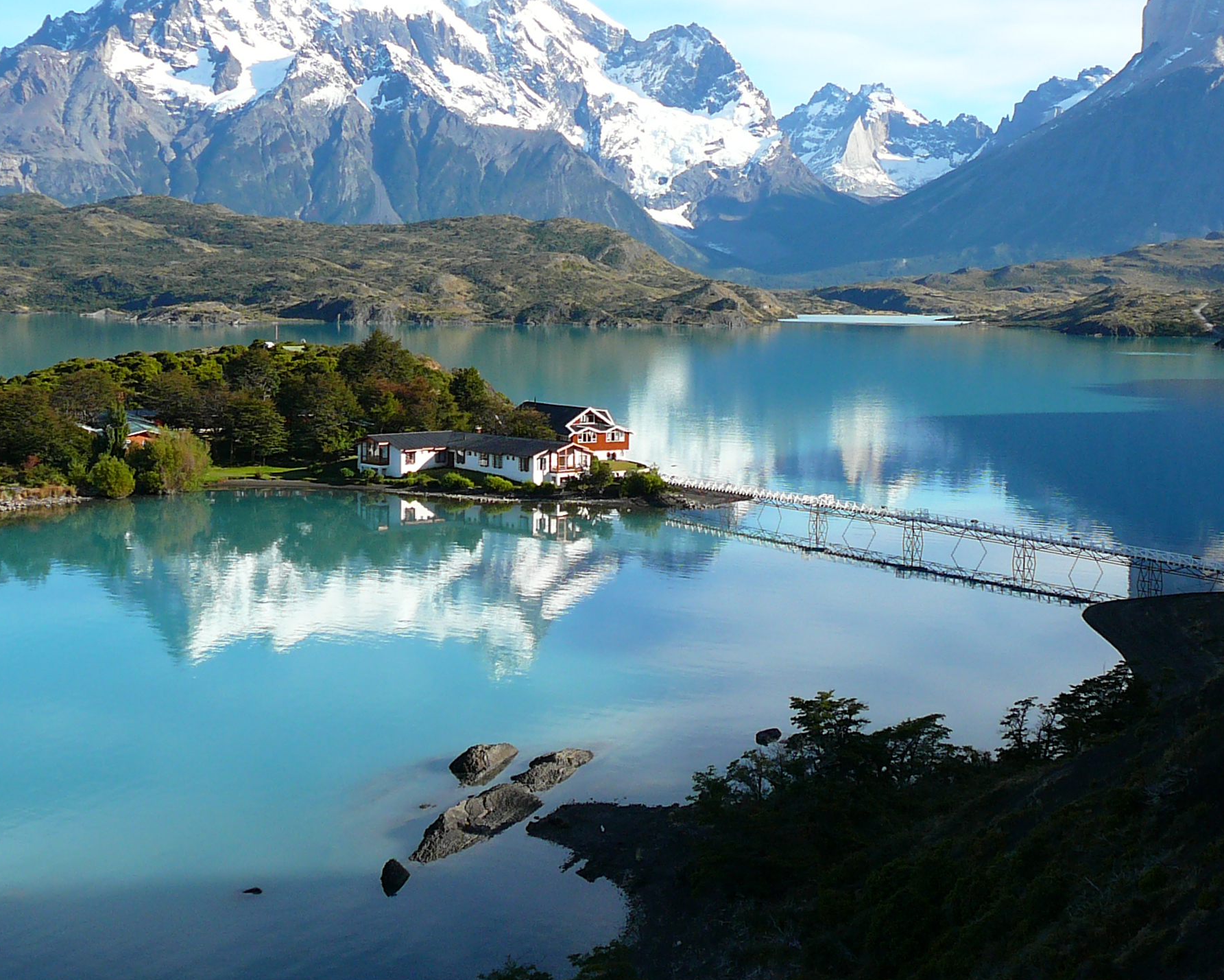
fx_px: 1775
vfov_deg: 30.8
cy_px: 394
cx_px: 628
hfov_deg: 38.0
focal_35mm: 49
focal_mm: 5.2
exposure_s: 1/800
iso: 80
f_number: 2.8
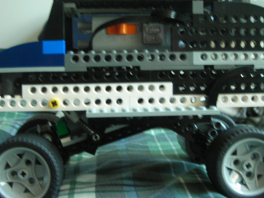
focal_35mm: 57
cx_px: 130
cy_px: 83
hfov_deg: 33.8
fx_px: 435
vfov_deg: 25.6
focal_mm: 6.8
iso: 50
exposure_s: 1/4
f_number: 3.3
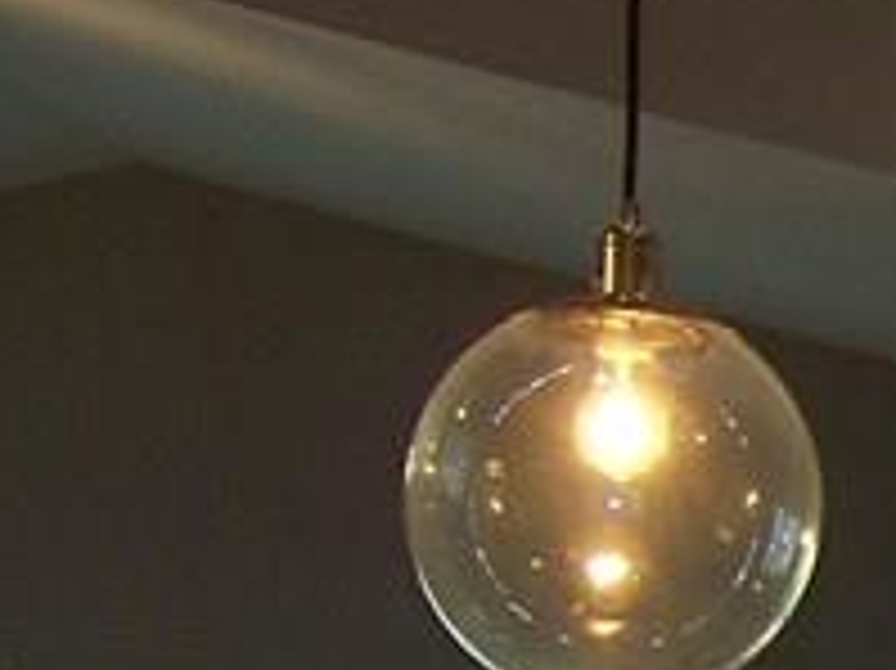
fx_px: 4786
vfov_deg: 7.7
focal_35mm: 185
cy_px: 1336
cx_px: 2116
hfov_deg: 9.6
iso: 160
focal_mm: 5.85
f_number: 2.8
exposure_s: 1/30
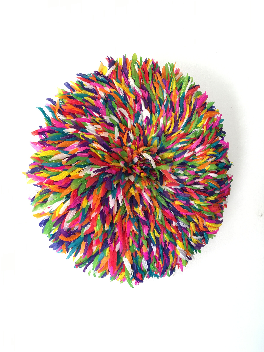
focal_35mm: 29
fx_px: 295
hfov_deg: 48.2
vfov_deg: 61.7
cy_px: 176
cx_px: 132
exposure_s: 1/33
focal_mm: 4.15
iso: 50
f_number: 2.2
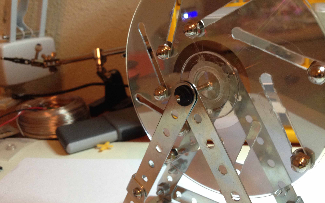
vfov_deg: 33.6
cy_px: 94
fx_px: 337
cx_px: 162
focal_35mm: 38
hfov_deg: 51.5
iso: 125
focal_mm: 4.28
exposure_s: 1/20
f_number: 2.4
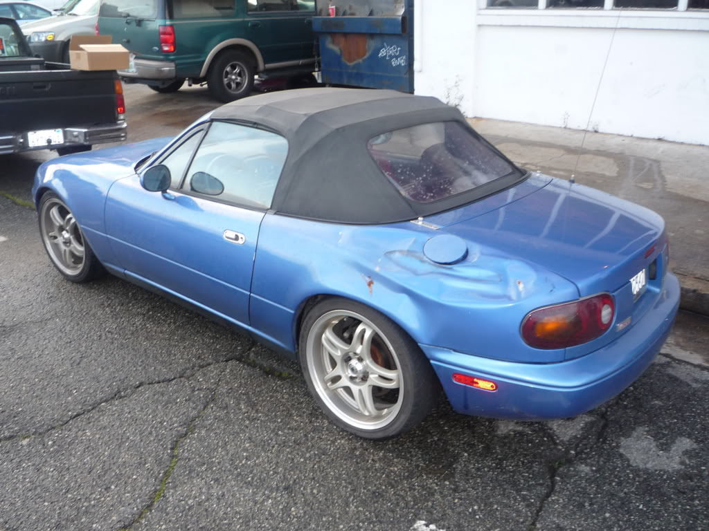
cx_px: 354
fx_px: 614
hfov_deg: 60.0
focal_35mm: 30
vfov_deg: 46.8
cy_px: 266
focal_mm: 5.2
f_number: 3.3
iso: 125
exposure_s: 1/30
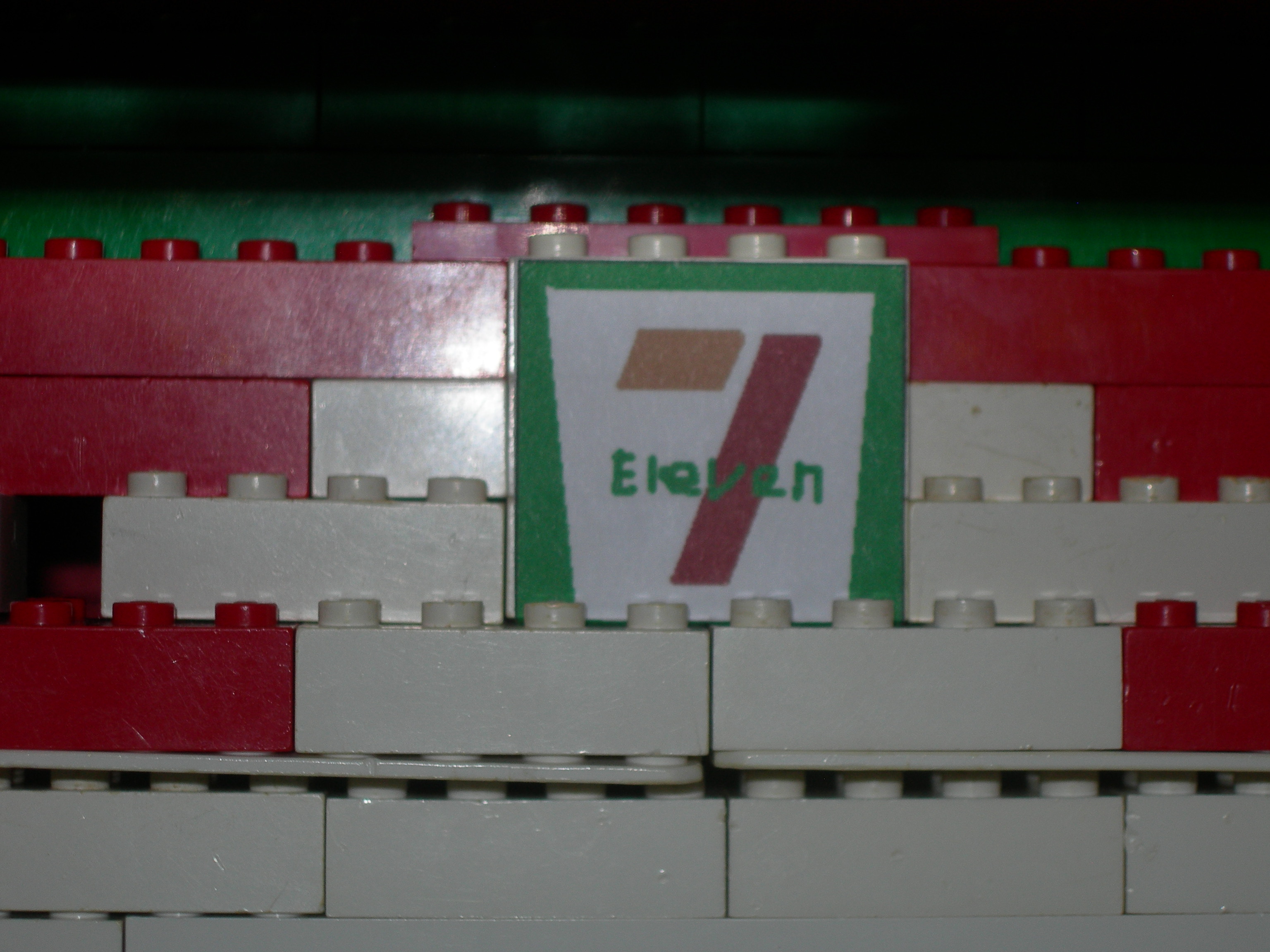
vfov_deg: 13.0
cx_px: 635
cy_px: 476
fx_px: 4182
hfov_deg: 17.3
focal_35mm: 114
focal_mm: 23.4
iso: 50
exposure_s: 1/60.1
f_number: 4.9
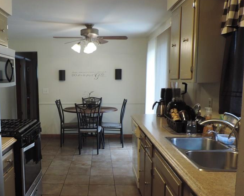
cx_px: 76
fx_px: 253
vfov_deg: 42.1
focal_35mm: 35
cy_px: 115
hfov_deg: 50.4
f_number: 3
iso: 400
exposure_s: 1/30
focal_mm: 4.3
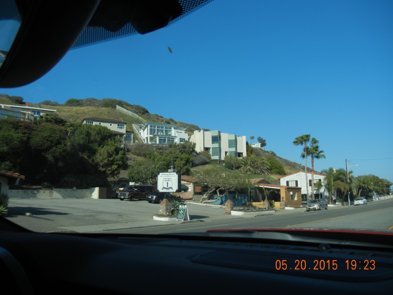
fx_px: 352
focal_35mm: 31
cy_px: 144
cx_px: 197
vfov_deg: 45.4
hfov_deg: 58.4
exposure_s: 1/440
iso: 160
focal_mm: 5.4
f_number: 7
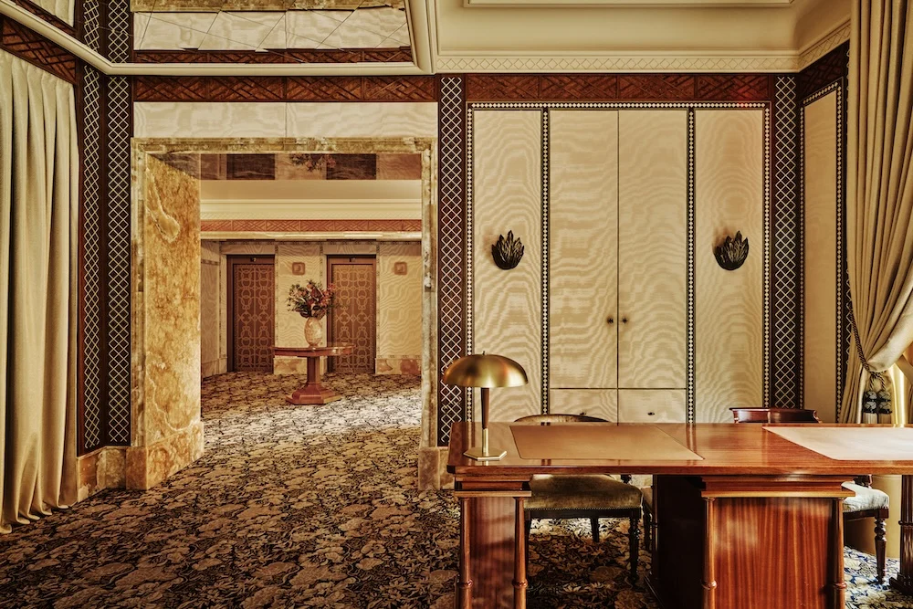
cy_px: 304
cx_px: 456
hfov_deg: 84.0
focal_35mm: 20
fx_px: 507
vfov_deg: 61.9
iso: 400
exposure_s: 1
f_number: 8
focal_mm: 20
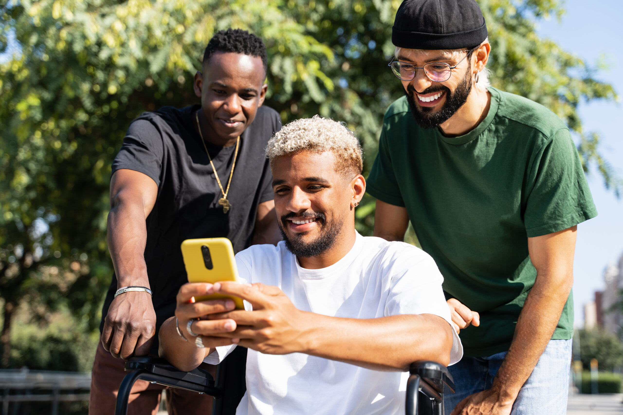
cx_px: 312
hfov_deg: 38.9
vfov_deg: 26.5
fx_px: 883
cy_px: 208
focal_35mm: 51
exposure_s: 1/800
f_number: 3.2
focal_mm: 51
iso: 100
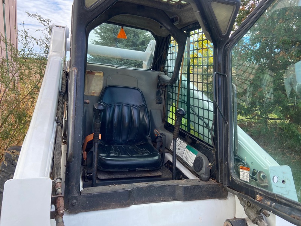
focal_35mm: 26
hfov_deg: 67.3
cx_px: 150
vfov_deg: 53.1
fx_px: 226
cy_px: 113
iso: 32
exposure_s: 1/640
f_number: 1.8
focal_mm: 4.25
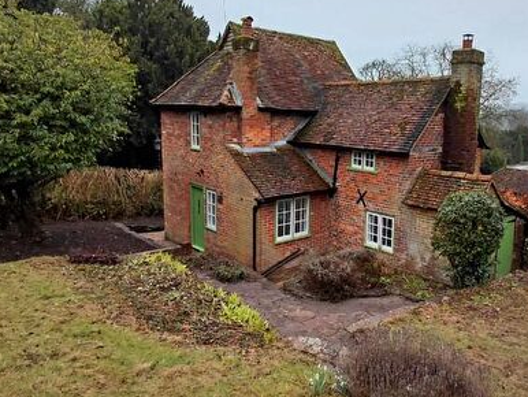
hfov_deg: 60.4
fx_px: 443
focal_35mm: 29
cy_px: 165
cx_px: 343
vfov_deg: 48.1
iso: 40
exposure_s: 1/266
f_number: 2.2
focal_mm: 1.64
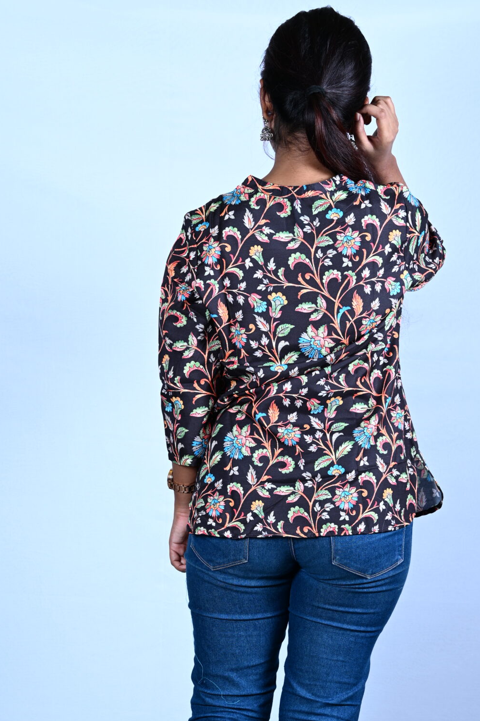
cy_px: 515
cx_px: 292
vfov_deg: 20.5
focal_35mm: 99
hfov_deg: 13.8
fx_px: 1980
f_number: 8
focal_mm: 58
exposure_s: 1/200
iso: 100
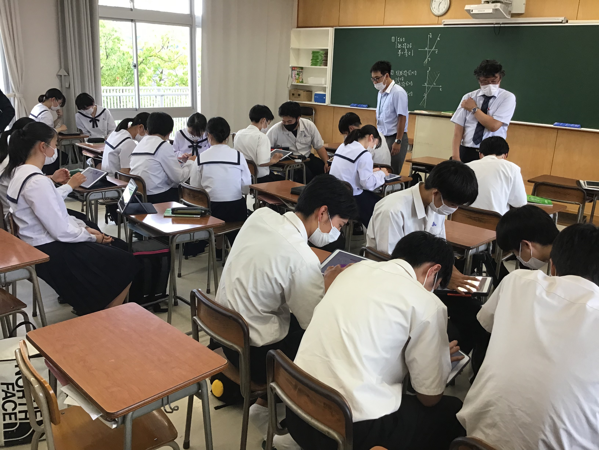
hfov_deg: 58.4
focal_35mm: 31
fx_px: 536
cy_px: 225
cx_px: 300
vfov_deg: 45.4
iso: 25
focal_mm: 3.3
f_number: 2.4
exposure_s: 1/40
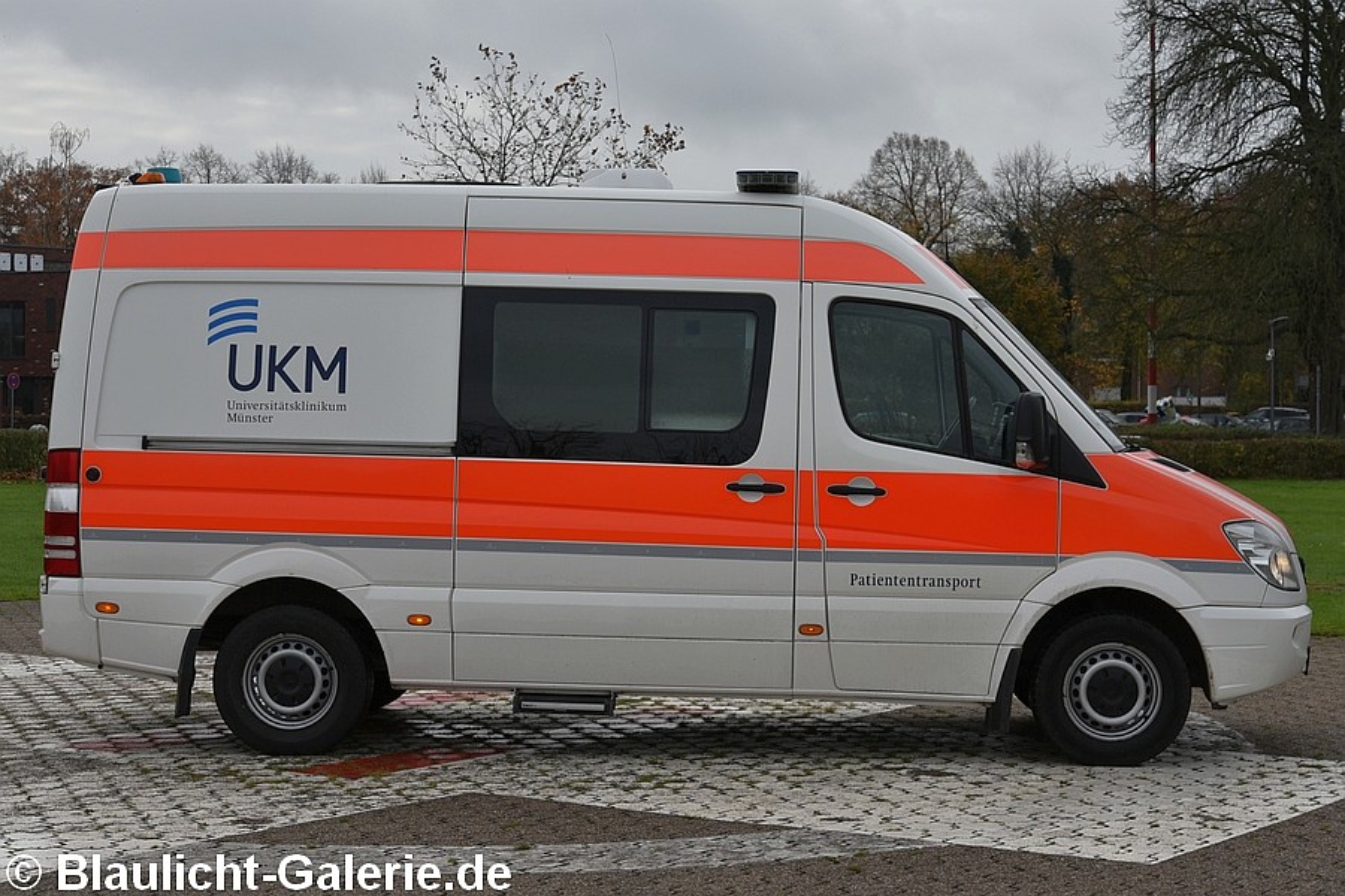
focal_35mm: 62
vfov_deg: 21.9
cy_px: 448
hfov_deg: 32.4
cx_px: 672
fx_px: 2316
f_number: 9
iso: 200
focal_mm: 62
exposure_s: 1/320
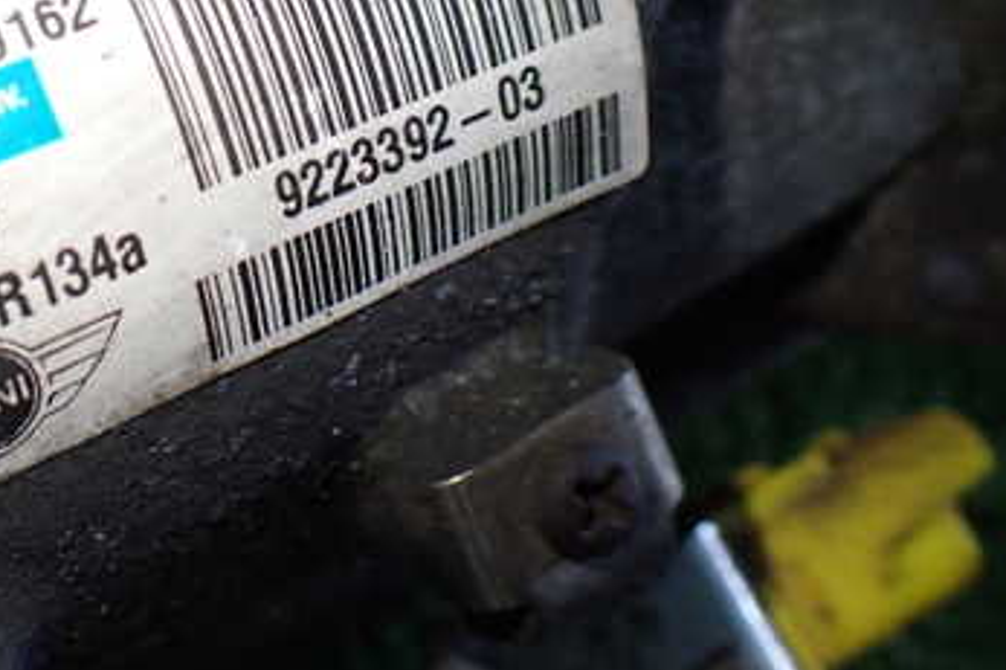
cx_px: 159
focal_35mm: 54
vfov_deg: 24.6
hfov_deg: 35.3
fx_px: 1508
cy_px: 116
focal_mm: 5.4
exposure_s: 1/125
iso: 500
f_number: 2.3
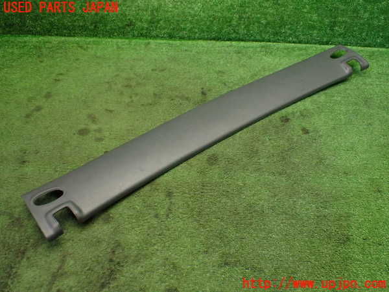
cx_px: 194
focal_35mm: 30
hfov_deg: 60.0
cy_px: 146
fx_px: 337
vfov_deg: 46.8
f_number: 2.3
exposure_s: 1/125
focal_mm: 5.4
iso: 640
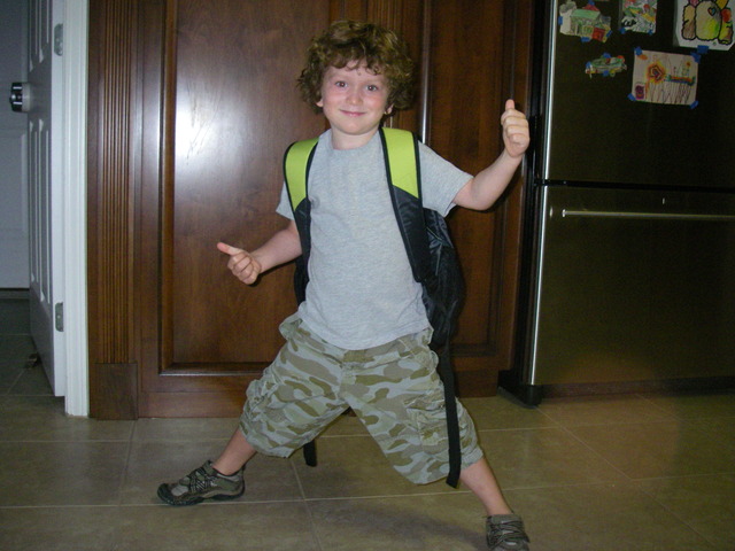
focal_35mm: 38
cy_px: 276
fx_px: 807
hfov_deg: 49.0
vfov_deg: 37.7
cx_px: 368
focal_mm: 6.3
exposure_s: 1/50
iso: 400
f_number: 3.3
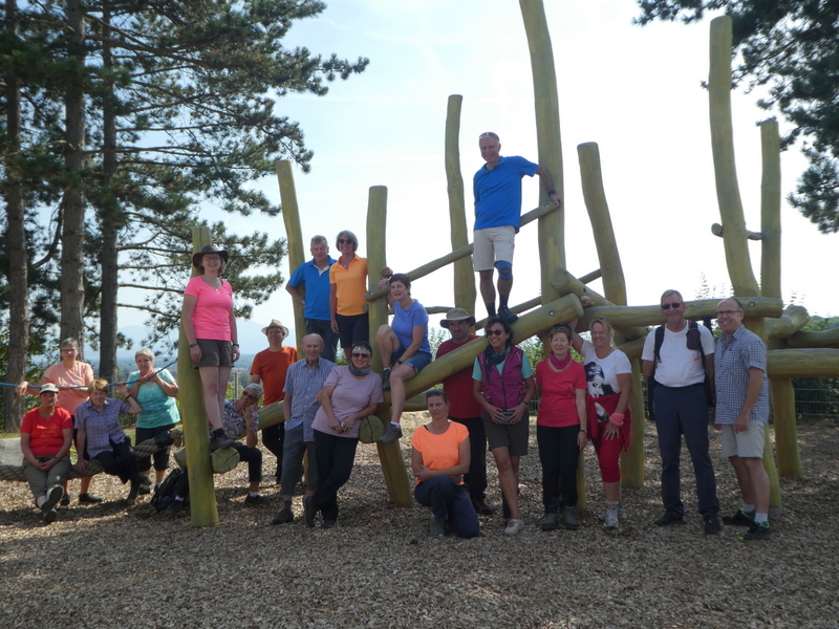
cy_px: 314
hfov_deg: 55.4
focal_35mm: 33
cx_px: 420
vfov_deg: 42.9
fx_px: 800
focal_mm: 5.8
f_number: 3.6
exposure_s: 1/640
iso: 80
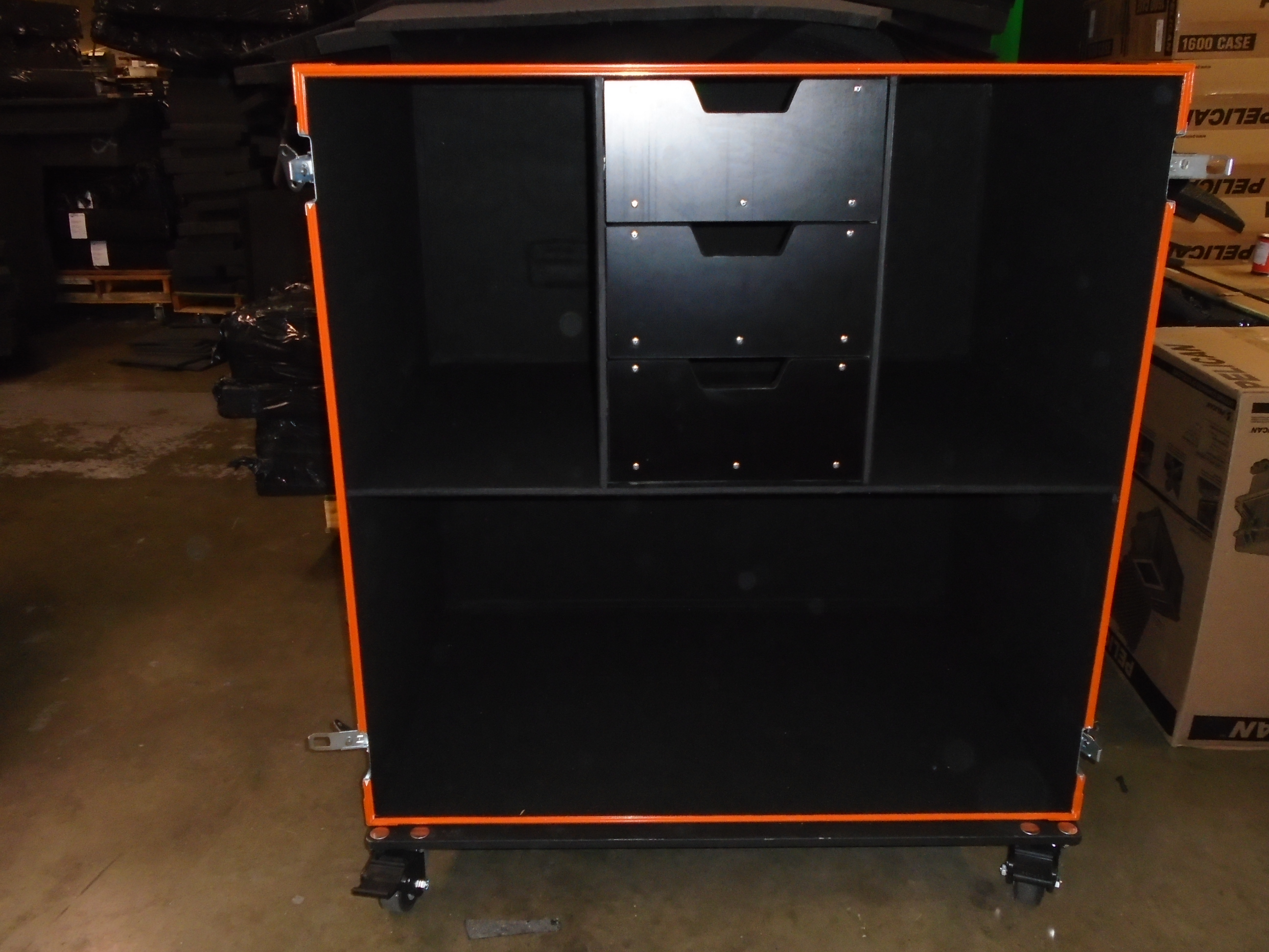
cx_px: 634
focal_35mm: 31
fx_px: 1136
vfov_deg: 45.4
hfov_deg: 58.4
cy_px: 476
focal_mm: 5.5
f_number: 3.5
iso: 400
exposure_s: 1/40
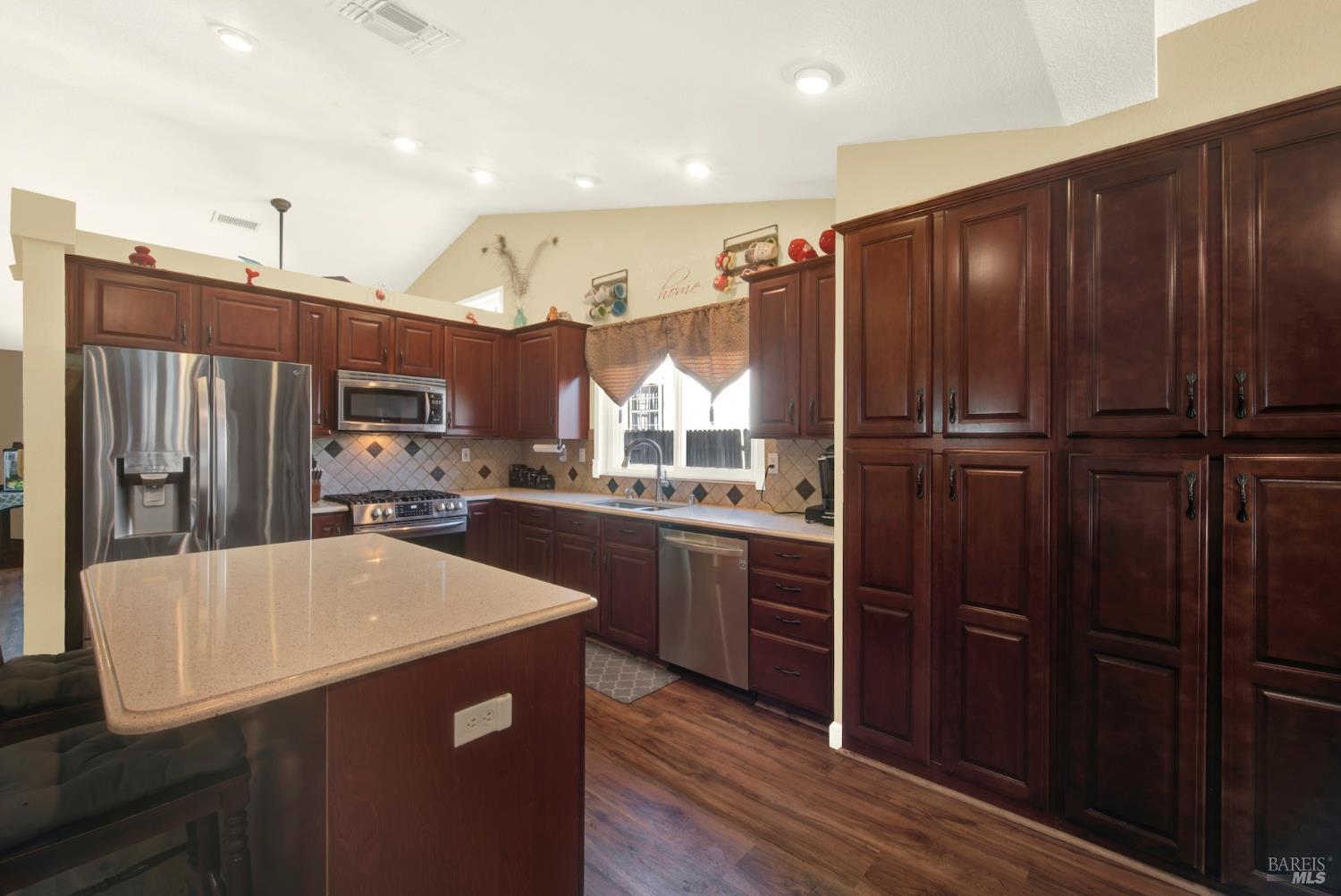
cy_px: 448
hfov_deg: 104.2
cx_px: 670
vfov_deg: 81.3
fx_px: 522
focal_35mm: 14
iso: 100
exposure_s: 1/4
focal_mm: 14
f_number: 14
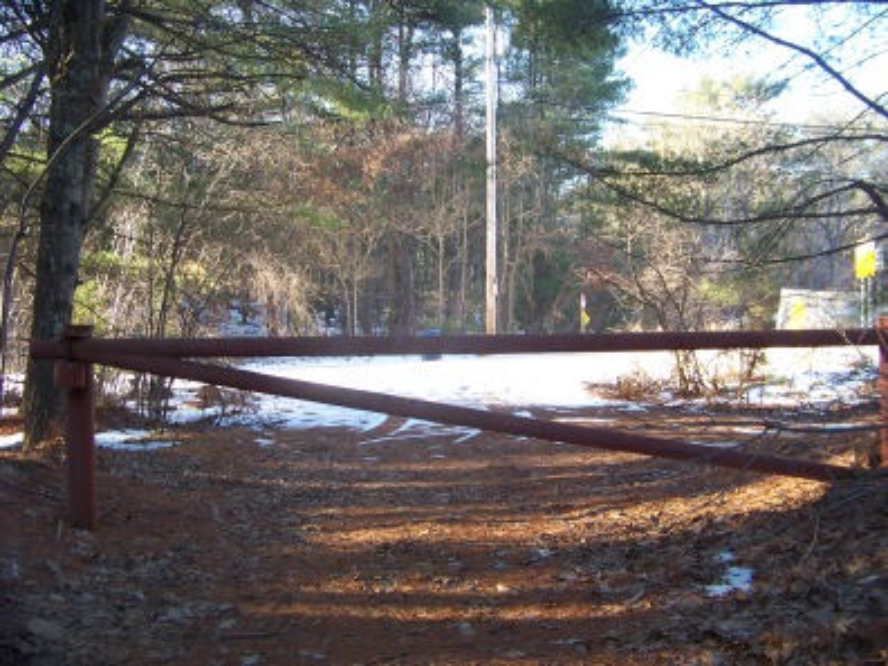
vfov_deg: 39.7
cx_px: 444
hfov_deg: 51.4
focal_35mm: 36
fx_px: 924
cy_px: 333
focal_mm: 5.85
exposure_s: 1/60
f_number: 2.8
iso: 65
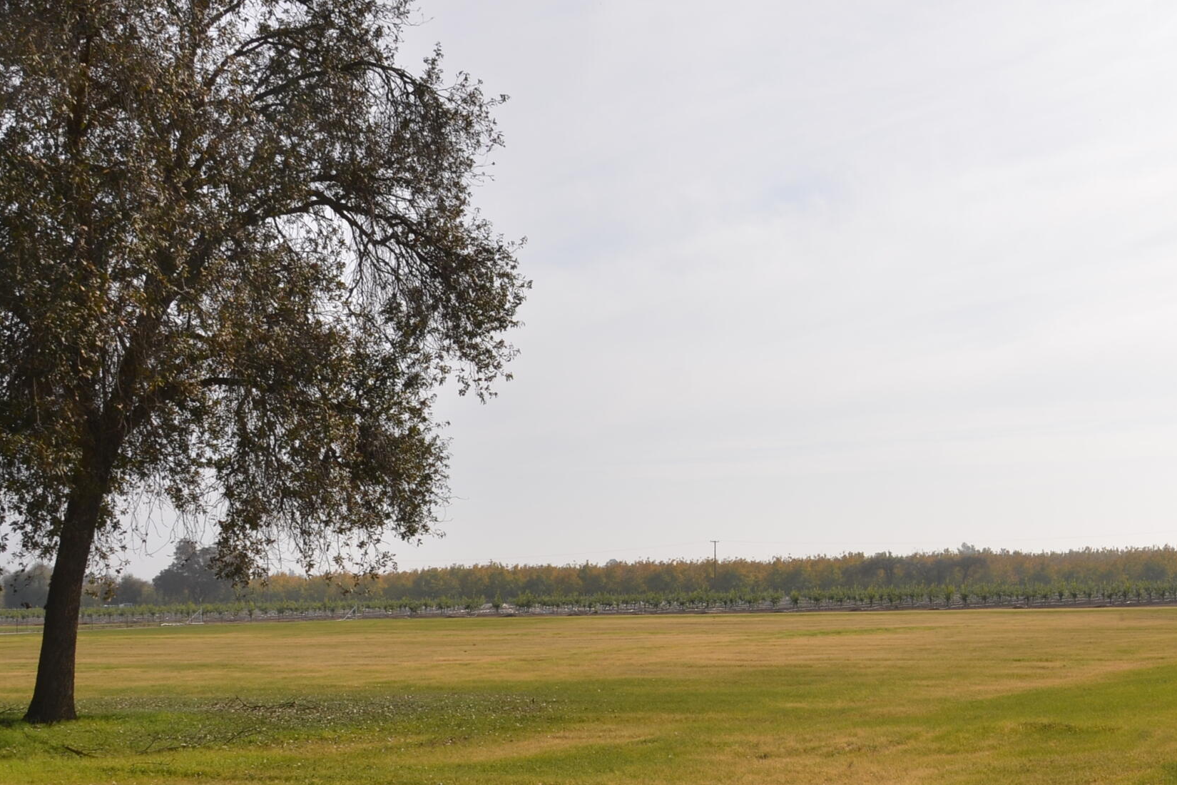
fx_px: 1602
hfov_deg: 39.3
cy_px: 583
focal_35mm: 49
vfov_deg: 27.2
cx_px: 874
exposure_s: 1/250
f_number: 11
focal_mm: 18
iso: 100
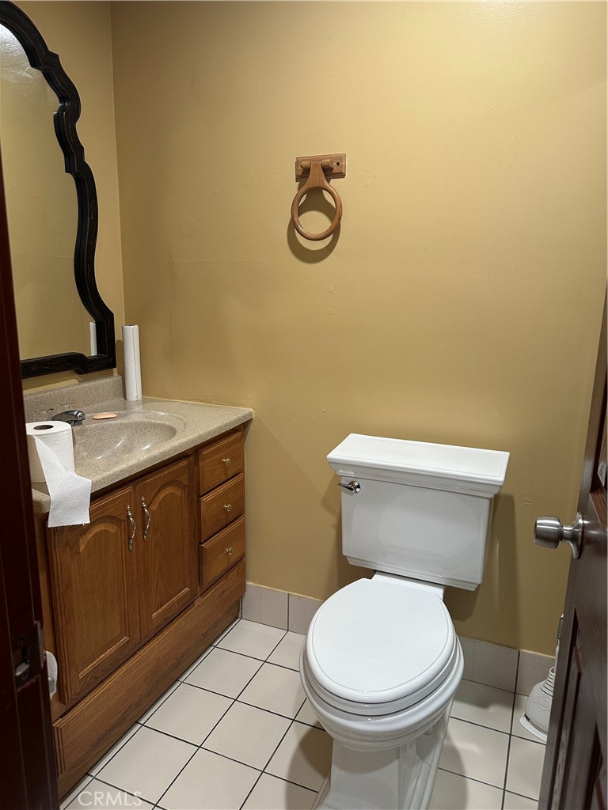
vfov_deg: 71.6
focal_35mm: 24
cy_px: 405
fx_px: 562
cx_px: 304
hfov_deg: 56.8
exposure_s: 1/60
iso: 125
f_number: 1.78
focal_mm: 6.86
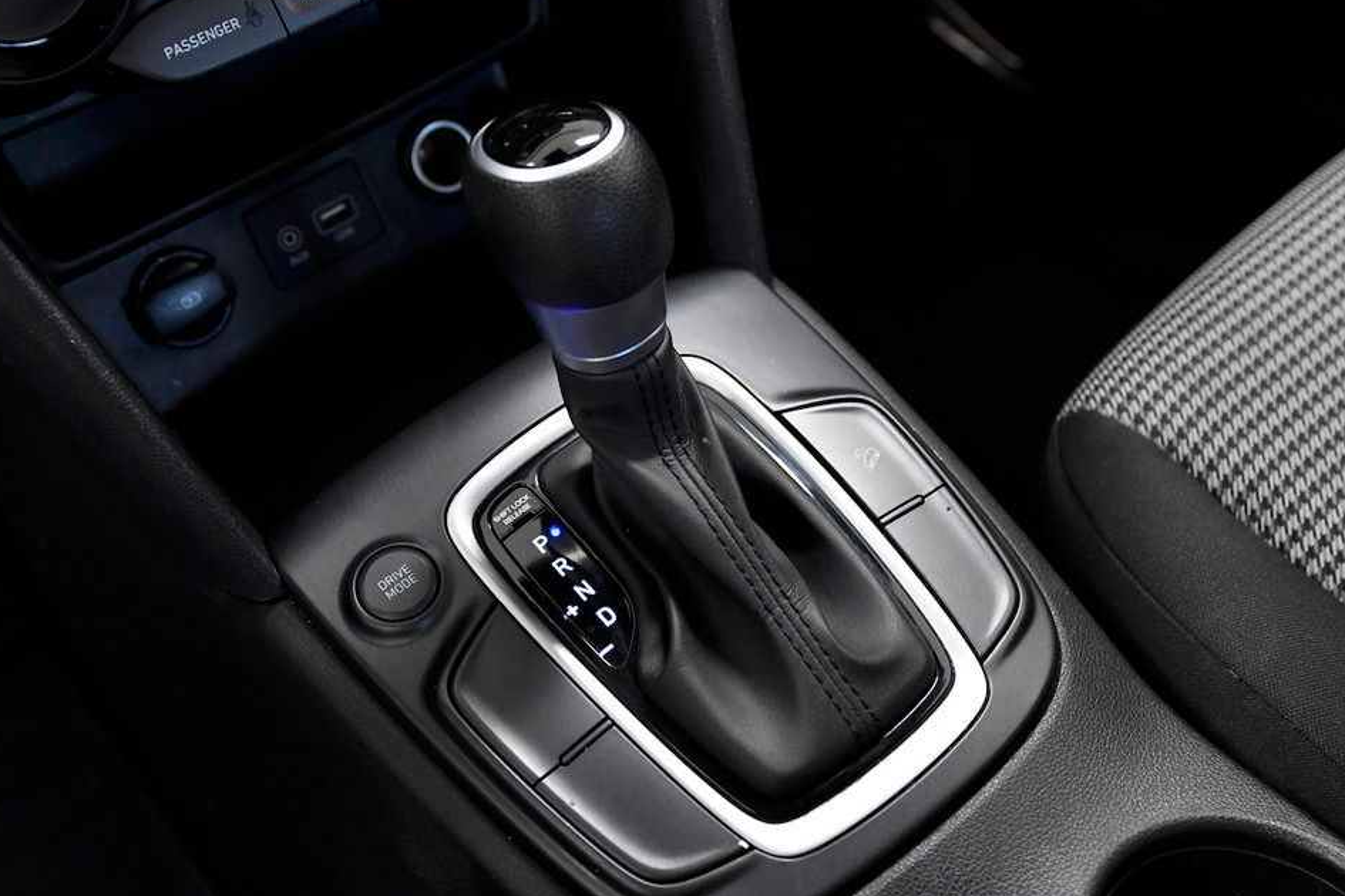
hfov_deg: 49.5
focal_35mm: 39
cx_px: 618
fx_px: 1457
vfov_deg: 34.2
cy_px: 420
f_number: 3.5
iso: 2500
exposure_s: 1/400
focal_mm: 24
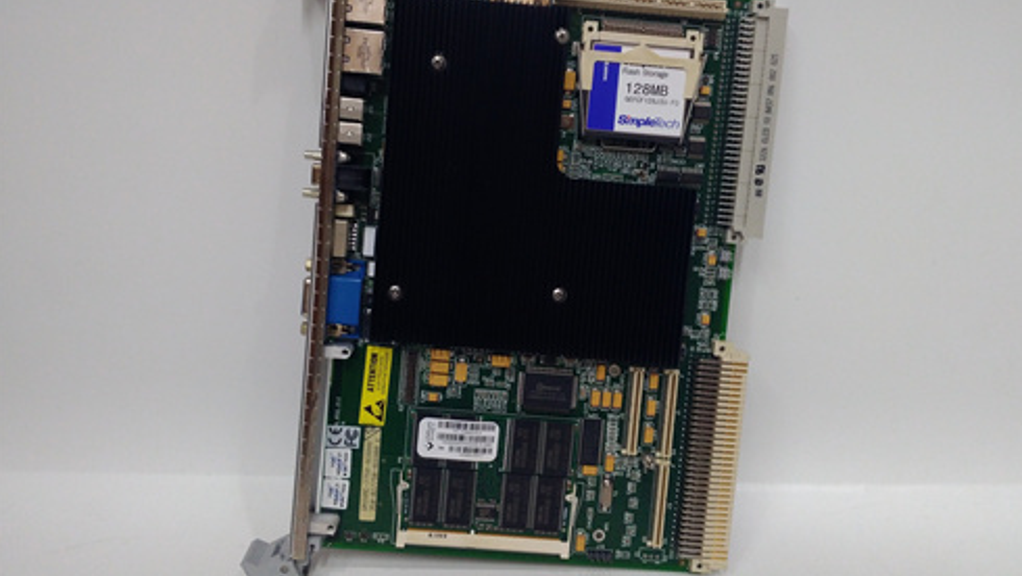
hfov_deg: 64.3
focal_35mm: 30
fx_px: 813
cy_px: 249
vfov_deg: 38.9
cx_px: 513
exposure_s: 1/33
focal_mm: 3.79
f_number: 2
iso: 285
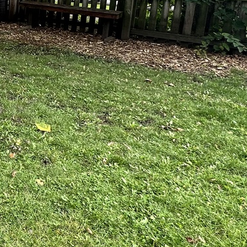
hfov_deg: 26.7
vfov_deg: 34.4
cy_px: 34
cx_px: -117
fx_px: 379
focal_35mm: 47
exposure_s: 1/213
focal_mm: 2.22
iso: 40
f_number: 2.2
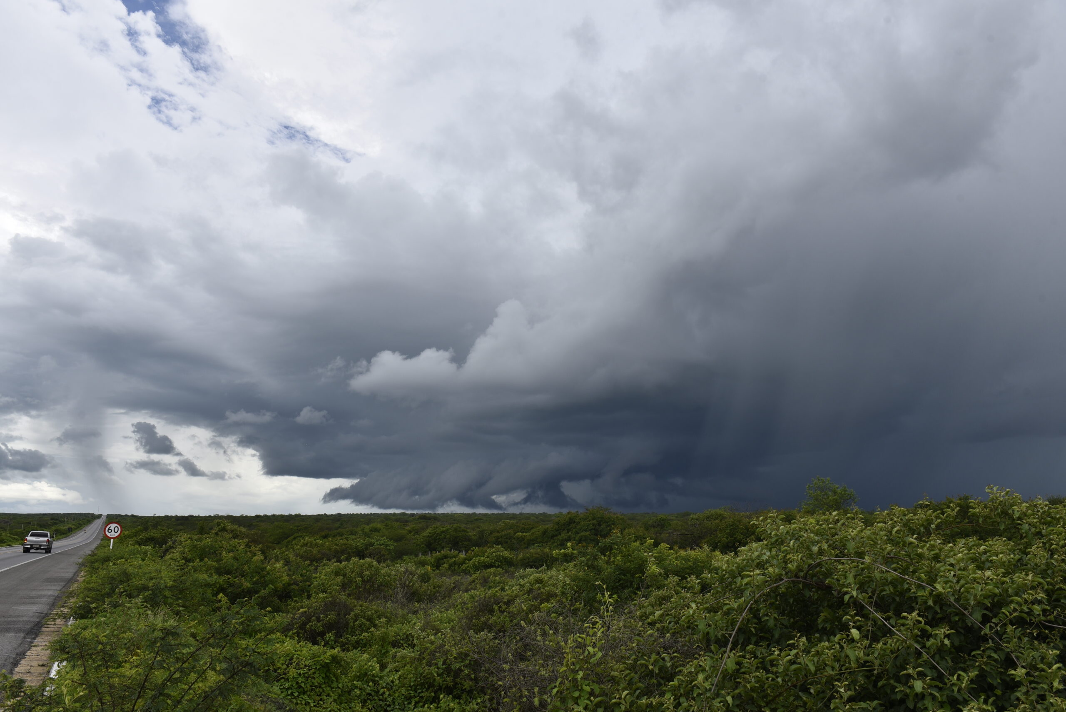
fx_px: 711
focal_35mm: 24
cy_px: 356
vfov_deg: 53.2
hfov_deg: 73.7
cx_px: 533
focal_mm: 24
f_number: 7.1
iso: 100
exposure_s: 1/250
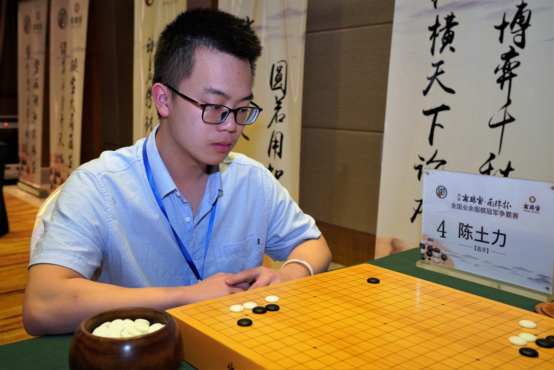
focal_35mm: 39
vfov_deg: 34.2
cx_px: 277
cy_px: 185
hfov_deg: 49.6
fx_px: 600
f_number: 6.3
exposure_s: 1/60
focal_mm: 39
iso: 3200
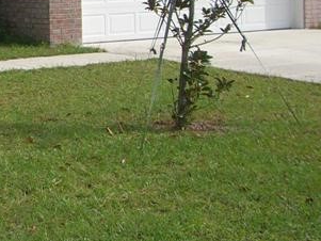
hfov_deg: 18.5
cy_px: -37
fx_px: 937
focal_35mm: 101
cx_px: -53
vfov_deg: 14.3
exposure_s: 1/500
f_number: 4.3
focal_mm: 6.2
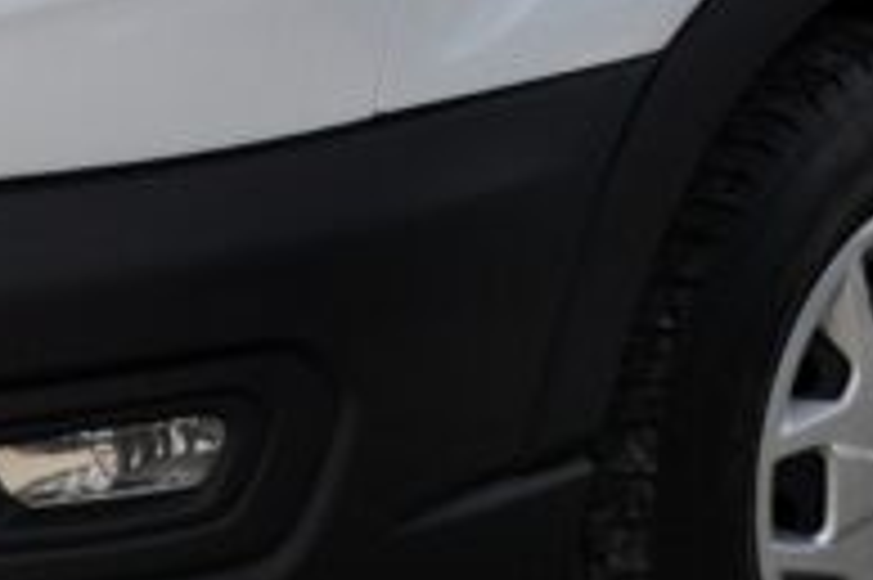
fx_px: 4788
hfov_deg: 10.4
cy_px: -580
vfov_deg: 6.7
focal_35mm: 198
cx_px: 621
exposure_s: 1/400
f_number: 10
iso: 500
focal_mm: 25
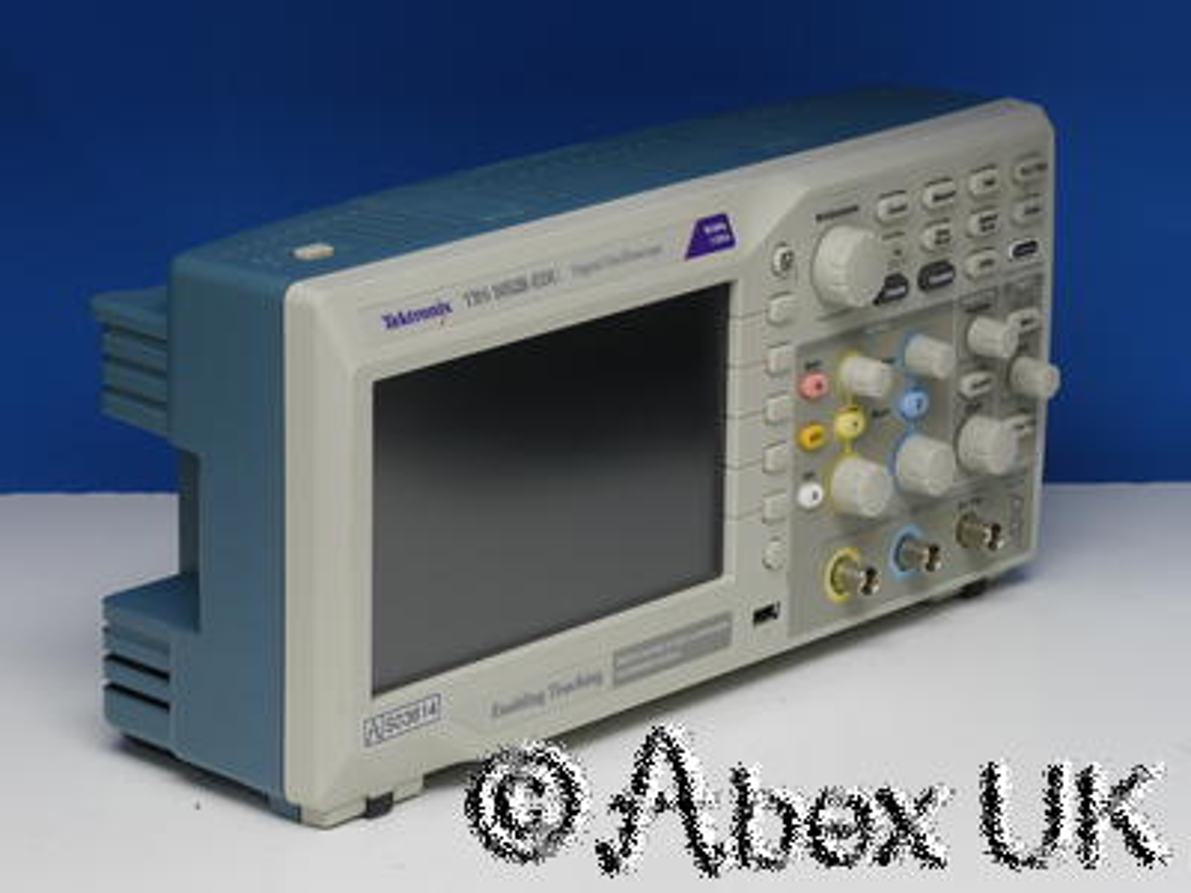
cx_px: 596
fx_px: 5023
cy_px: 446
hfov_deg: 13.5
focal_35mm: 146
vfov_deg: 10.2
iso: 400
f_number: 11
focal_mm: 73
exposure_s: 1/10
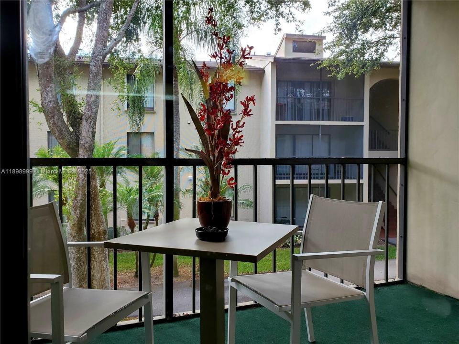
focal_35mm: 26
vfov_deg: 53.1
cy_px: 172
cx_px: 230
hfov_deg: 67.3
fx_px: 345
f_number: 2.4
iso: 64
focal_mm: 4.3
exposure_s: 1/104
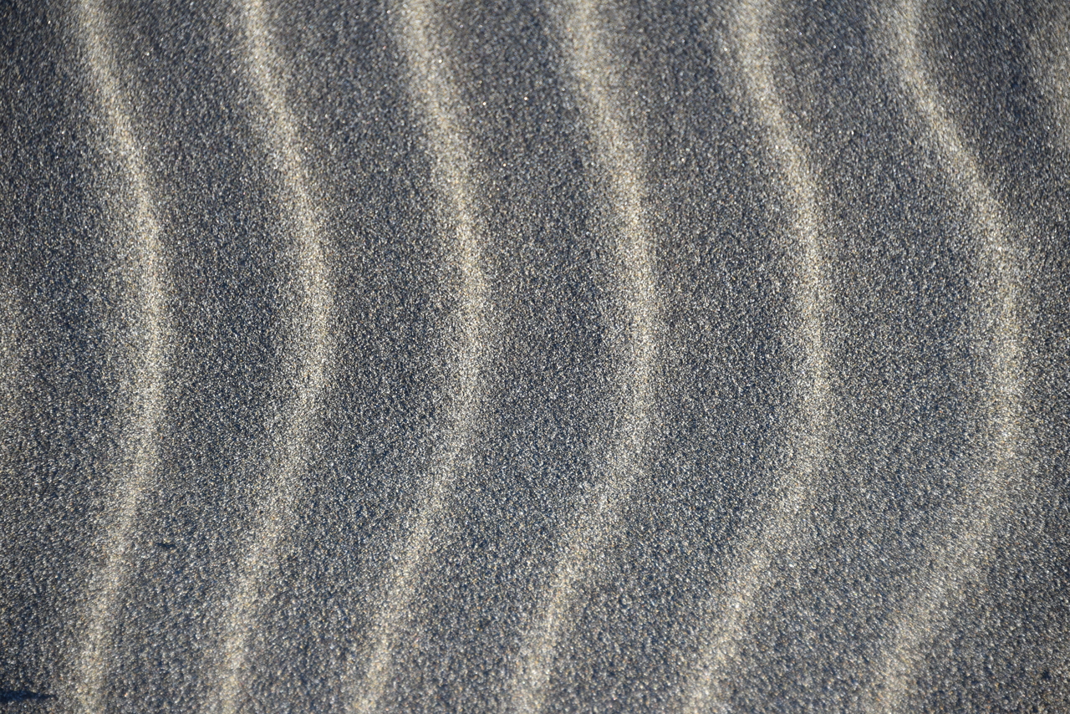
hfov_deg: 10.8
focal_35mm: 190
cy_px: 357
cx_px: 535
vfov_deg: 7.2
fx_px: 5648
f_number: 5.6
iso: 360
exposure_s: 1/400
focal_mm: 190
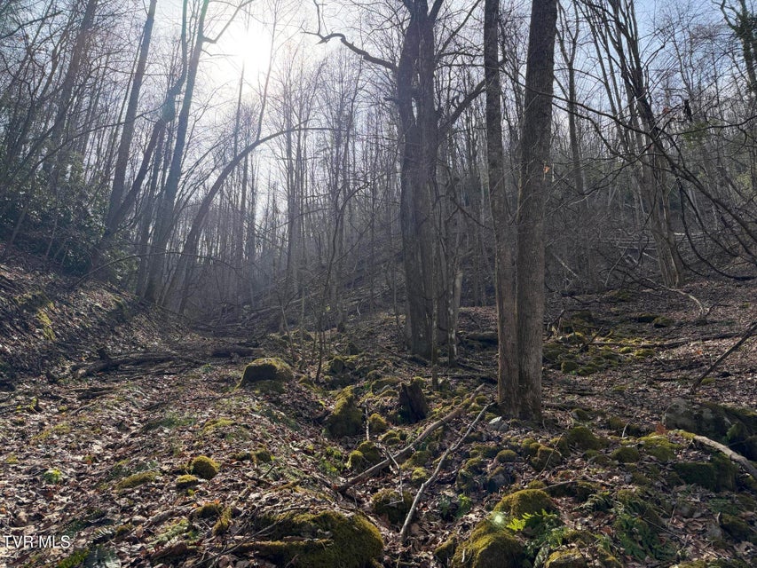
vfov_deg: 56.8
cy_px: 284
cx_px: 378
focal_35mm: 24
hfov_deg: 71.6
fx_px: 525
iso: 100
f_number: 1.78
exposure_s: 1/2445
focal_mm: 6.76
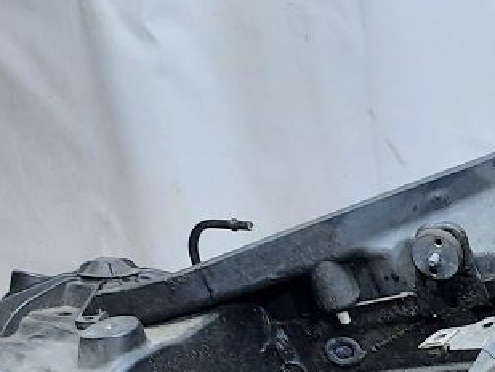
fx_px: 1388
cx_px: 841
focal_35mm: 97
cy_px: 699
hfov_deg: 17.2
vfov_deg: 13.5
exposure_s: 1/50
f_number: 2
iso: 250
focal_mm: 4.6
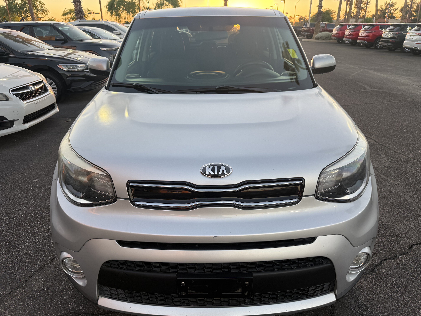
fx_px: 292
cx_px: 210
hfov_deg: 71.6
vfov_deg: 56.8
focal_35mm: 24
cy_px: 158
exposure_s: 1/169
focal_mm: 6.76
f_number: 1.78
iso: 64
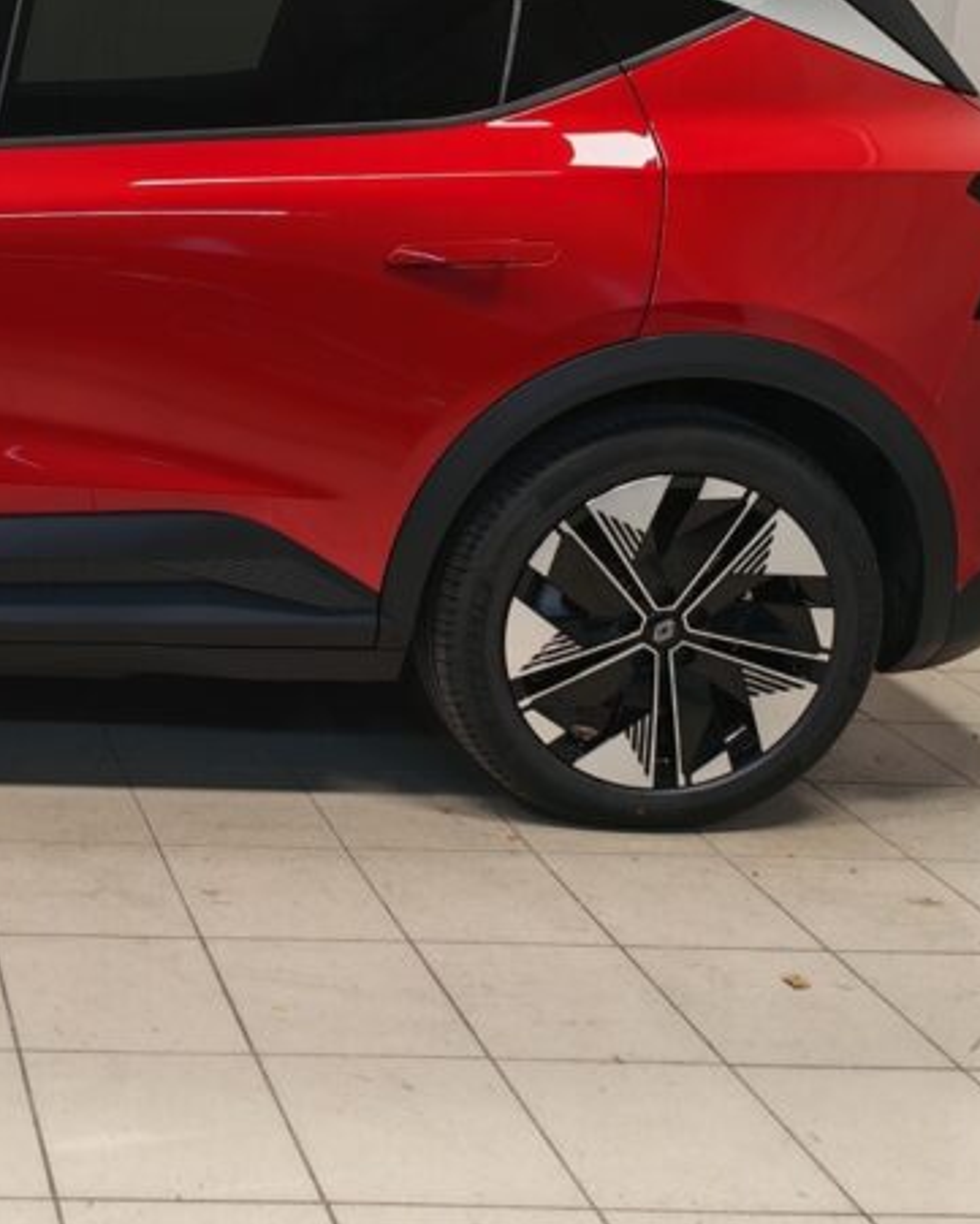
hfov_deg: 26.3
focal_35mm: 51
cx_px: -206
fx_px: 1848
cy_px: 337
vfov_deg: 36.0
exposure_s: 1/50
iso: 64
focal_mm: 5.4
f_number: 1.6
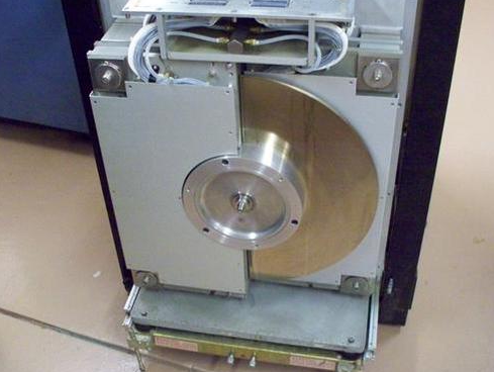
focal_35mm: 47
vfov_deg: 30.9
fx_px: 672
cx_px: 206
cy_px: 174
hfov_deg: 40.3
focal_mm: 7.54
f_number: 2.8
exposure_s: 1/60
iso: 1250
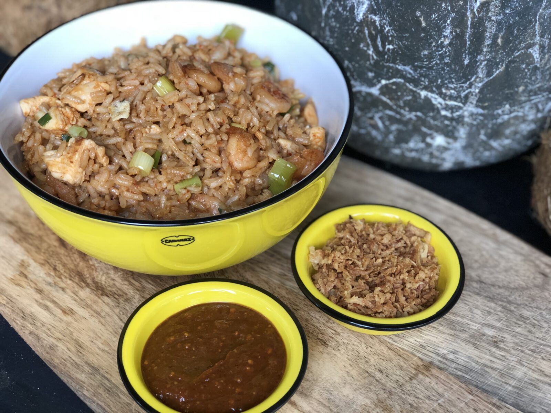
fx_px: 907
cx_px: 276
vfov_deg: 25.7
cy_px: 206
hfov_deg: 33.8
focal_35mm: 57
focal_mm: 6.6
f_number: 2.8
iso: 100
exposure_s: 1/60
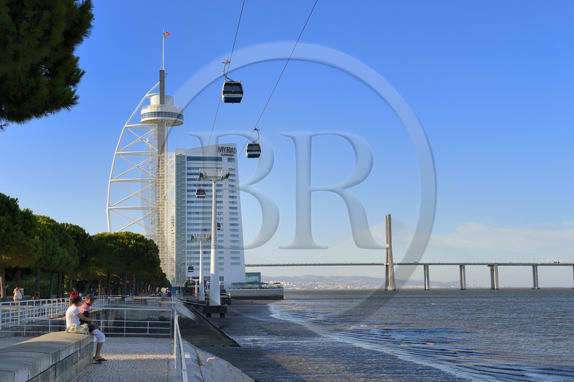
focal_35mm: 55
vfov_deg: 24.6
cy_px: 191
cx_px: 287
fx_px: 876
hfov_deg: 36.3
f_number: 8
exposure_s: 1/250
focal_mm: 55
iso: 100
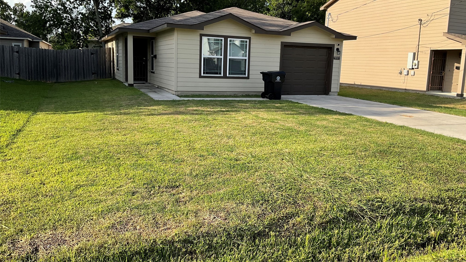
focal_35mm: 32
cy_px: 124
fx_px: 395
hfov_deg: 61.0
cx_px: 236
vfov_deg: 36.7
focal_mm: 3
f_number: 1.8
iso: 16
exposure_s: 1/804
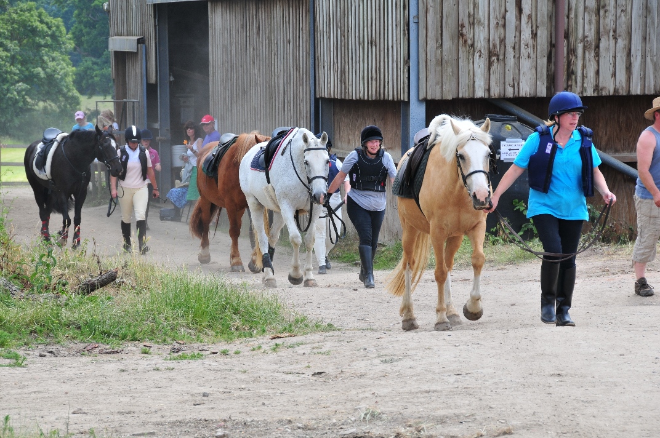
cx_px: 330
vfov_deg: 8.7
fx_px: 2884
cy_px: 219
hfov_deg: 13.1
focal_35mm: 158
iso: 200
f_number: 8
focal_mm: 105
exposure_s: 1/250
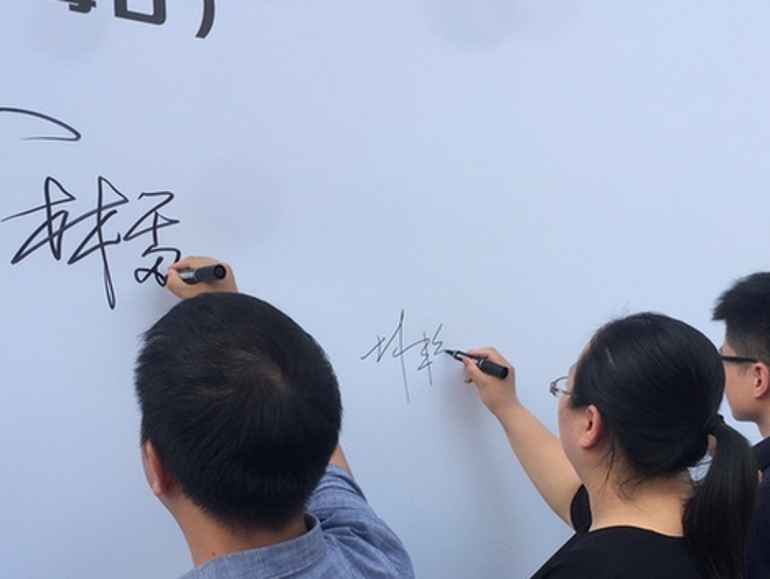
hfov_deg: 41.2
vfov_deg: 30.9
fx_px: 1024
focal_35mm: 46
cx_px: 396
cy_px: 449
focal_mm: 4.15
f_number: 2.2
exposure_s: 1/573
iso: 32
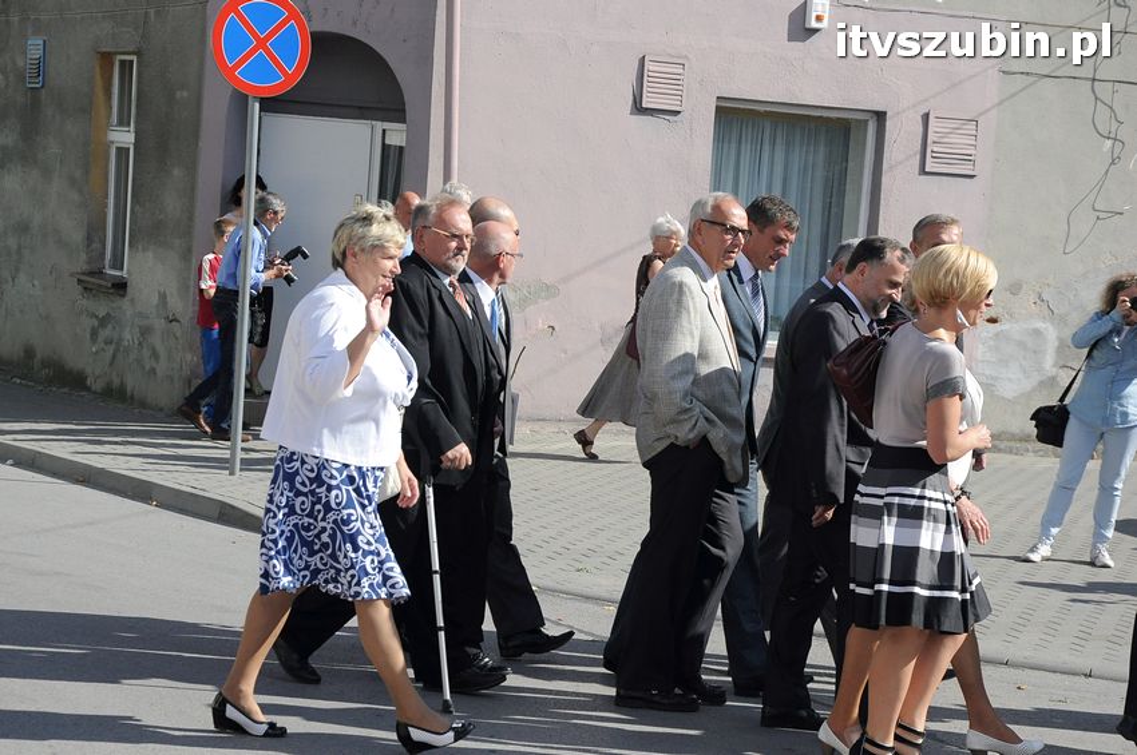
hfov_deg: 21.9
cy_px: 378
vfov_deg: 14.7
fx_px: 2934
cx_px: 568
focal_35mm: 93
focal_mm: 62
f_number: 10
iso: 800
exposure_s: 1/1600
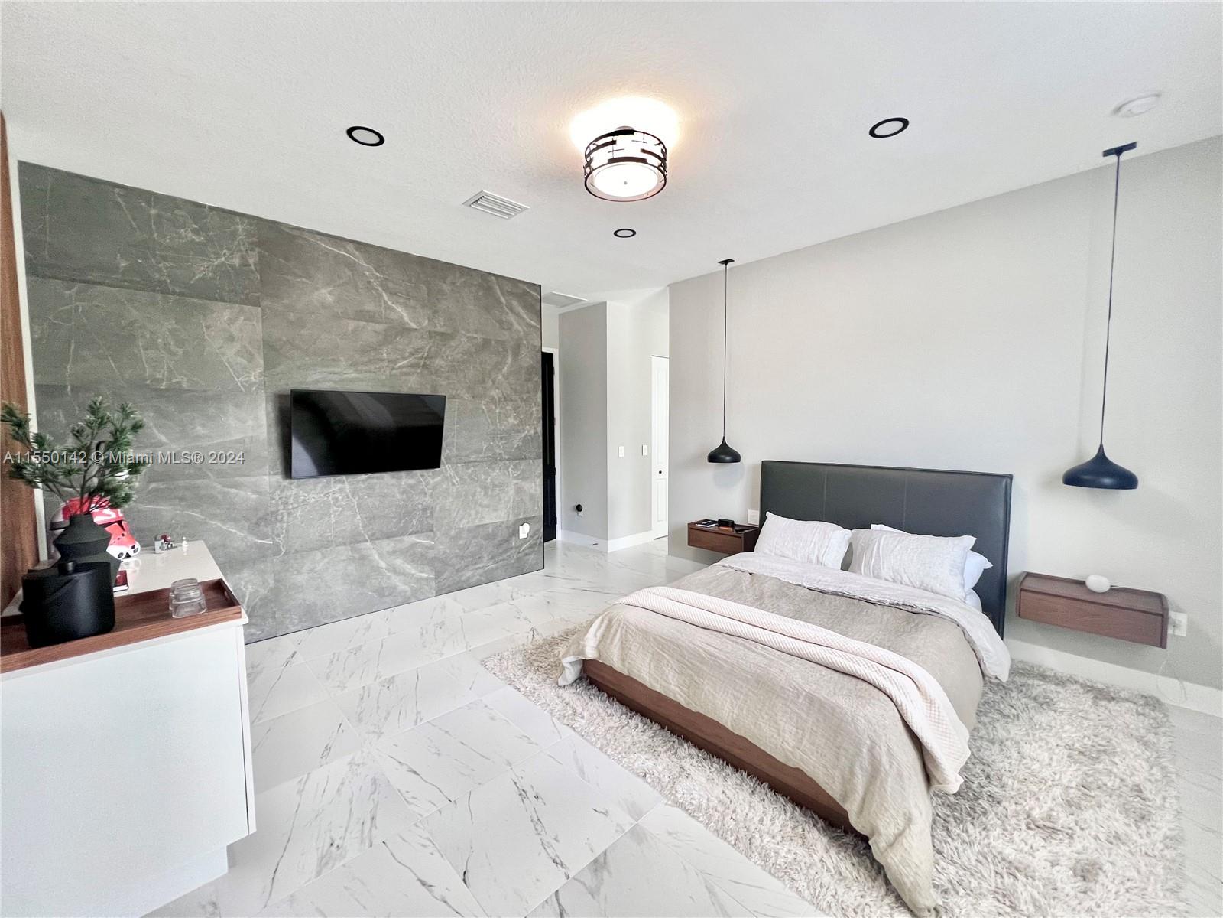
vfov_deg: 89.9
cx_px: 612
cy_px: 459
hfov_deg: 106.2
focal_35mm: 13
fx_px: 459
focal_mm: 1.57
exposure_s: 1/60
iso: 160
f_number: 1.8
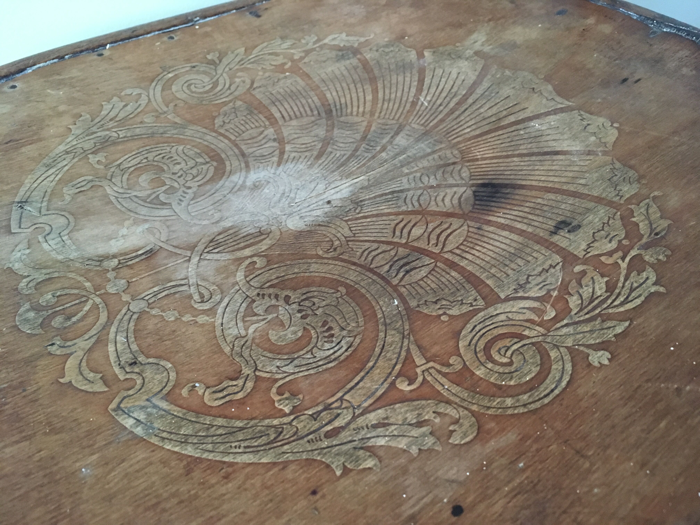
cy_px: 262
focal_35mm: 29
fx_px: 586
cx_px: 350
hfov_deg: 61.7
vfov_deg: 48.2
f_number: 2.2
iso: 250
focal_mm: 4.15
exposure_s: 1/17
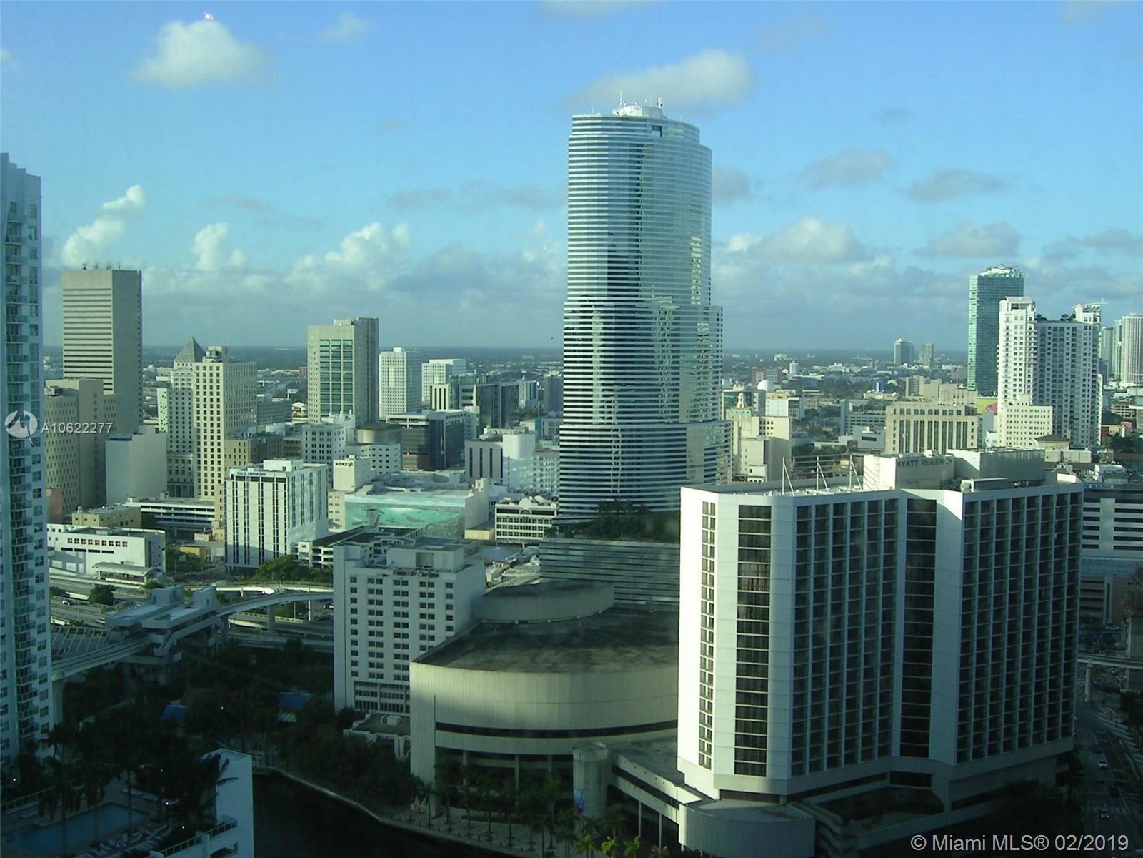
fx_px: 1189
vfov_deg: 39.7
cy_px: 429
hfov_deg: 51.4
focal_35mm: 36
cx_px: 572
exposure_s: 1/188
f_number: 4.8
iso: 50
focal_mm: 5.6
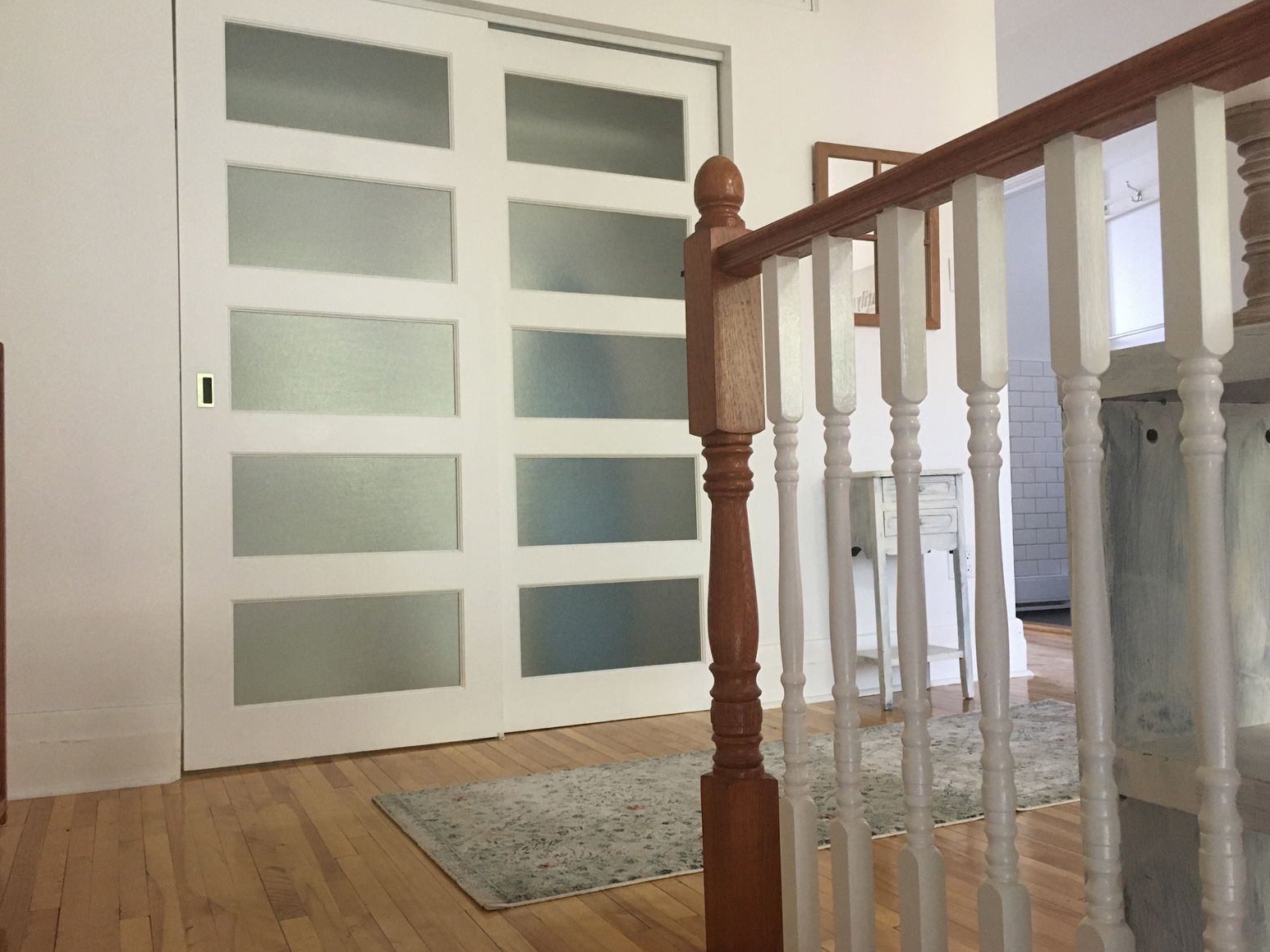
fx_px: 1101
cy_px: 476
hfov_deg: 60.0
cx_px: 616
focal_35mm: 30
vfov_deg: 46.8
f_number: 2.2
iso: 200
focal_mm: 4.15
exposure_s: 1/24
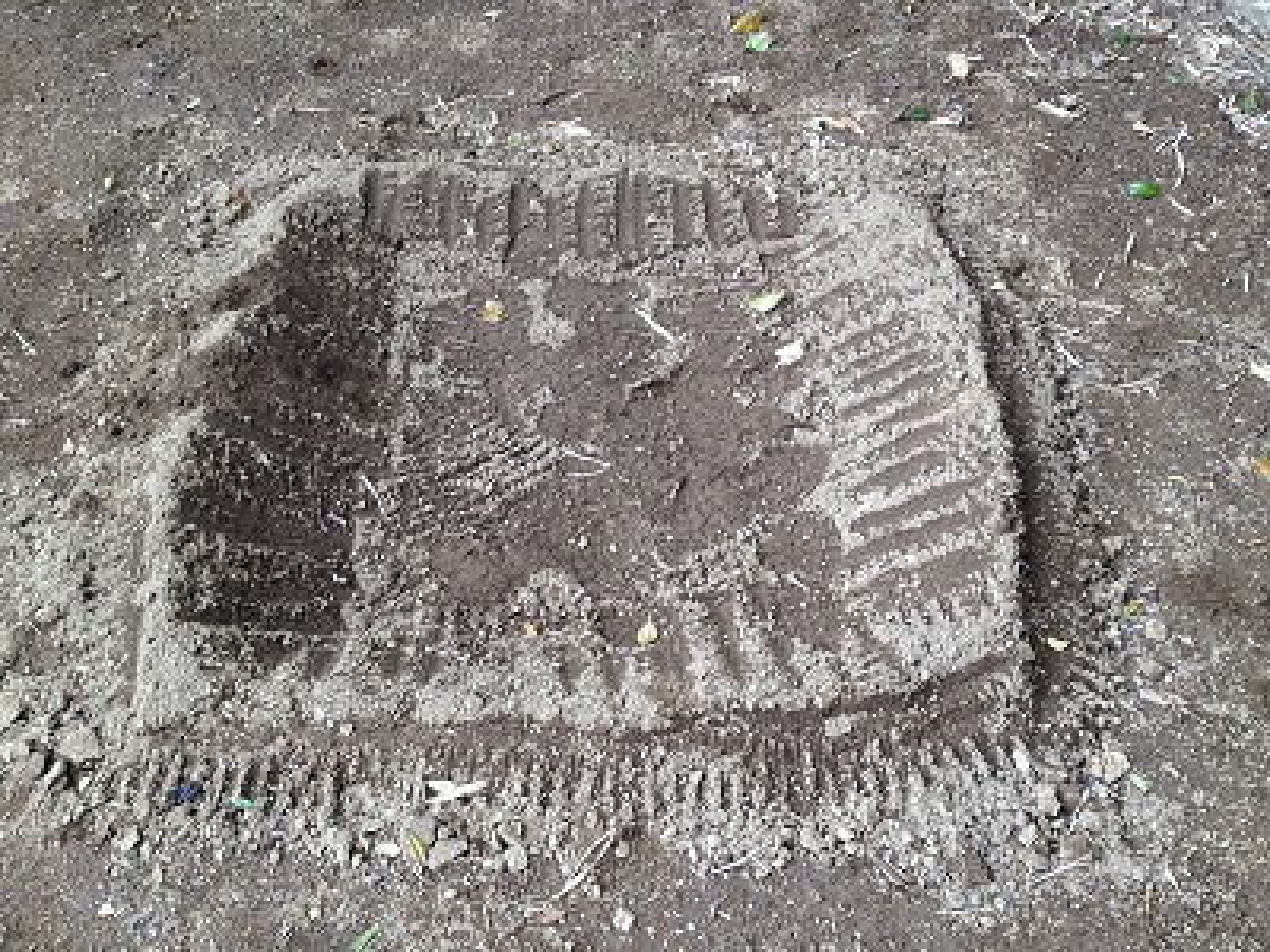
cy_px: 476
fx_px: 1284
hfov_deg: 52.6
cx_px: 635
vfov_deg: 40.7
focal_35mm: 35
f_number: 2.4
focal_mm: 4.28
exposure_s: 1/120
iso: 100
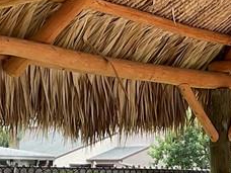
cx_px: 220
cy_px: 158
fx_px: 868
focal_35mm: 130
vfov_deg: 11.3
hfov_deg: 15.0
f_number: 1.8
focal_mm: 3
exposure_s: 1/224
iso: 16
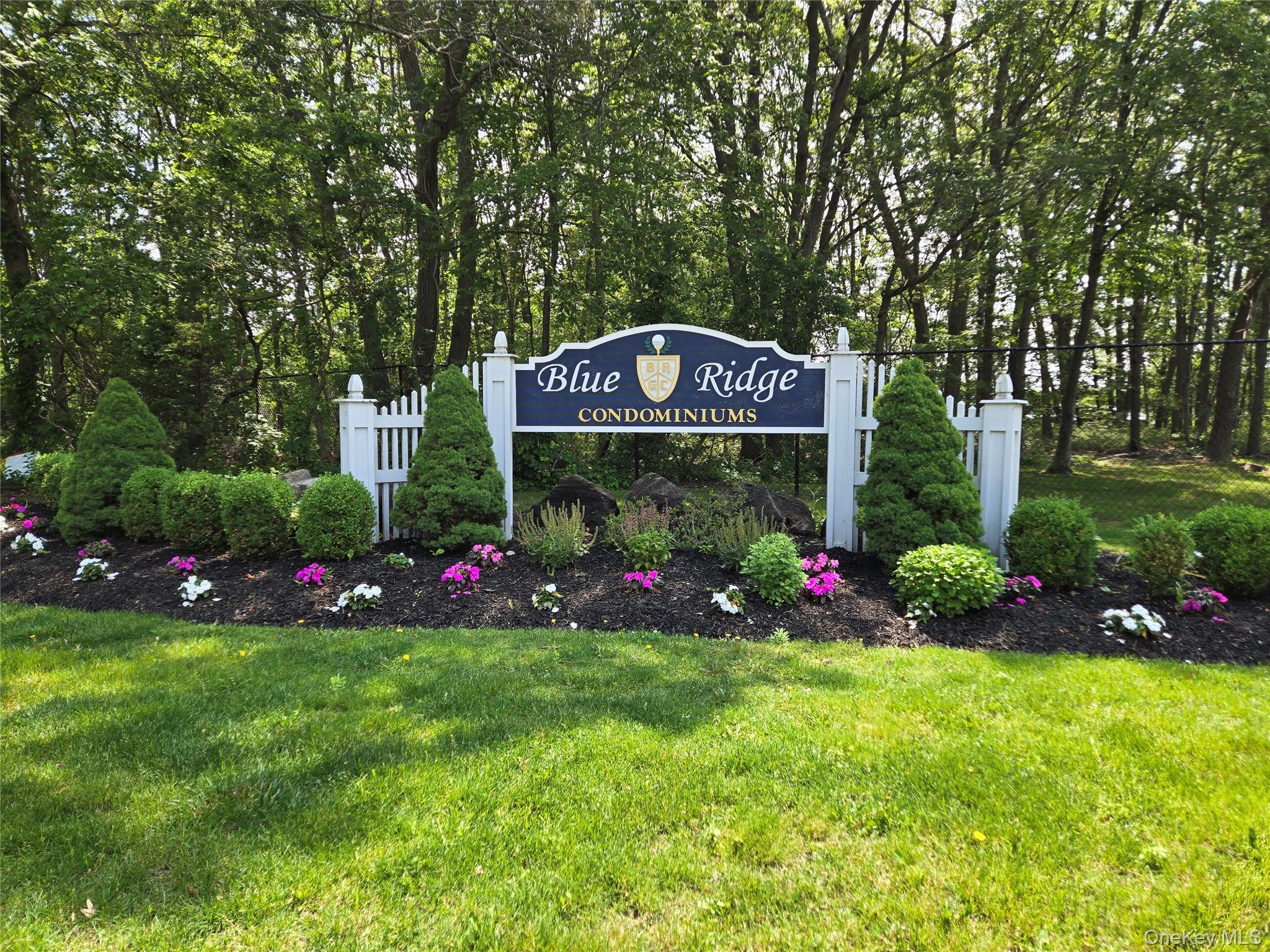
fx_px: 844
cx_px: 635
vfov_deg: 58.9
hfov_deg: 73.9
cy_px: 476
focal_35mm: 23
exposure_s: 1/368
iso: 25
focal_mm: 5.4
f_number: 1.8
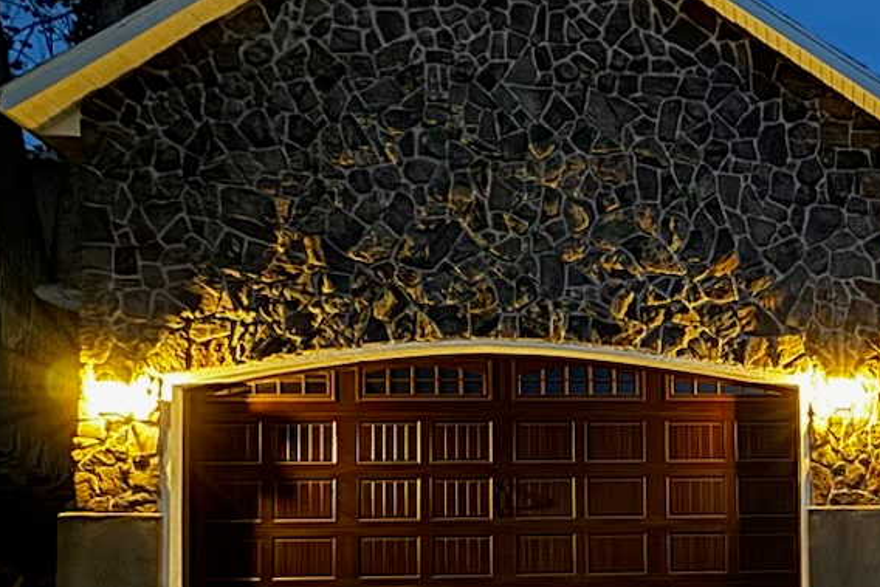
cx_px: 875
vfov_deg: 29.6
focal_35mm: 41
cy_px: 635
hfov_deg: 41.4
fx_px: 1002
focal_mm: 2.22
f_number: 2.2
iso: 1000
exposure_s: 1/9
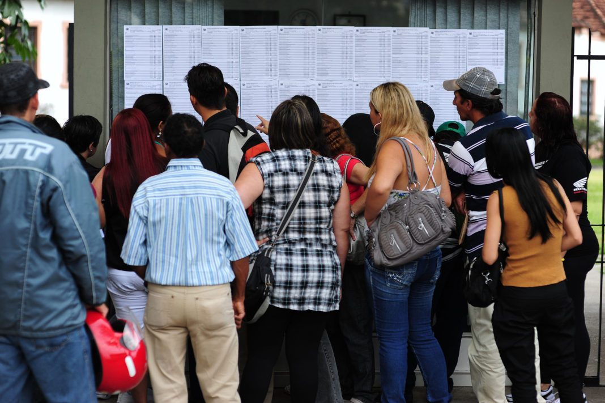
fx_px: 1428
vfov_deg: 16.1
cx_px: 302
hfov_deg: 23.9
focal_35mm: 85
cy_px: 202
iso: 200
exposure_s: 1/160
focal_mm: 85
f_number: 2.8
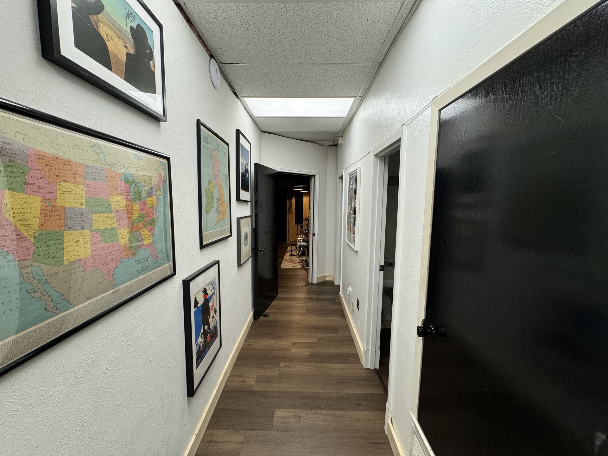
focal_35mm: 14
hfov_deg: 102.1
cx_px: 304
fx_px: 246
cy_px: 228
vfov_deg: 85.7
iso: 160
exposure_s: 1/120
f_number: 2.2
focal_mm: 2.22
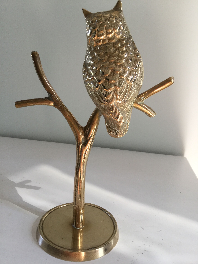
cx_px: 99
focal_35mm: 31
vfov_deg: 58.4
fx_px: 236
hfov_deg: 45.4
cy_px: 132
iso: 25
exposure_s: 1/33
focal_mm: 3.3
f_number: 2.4
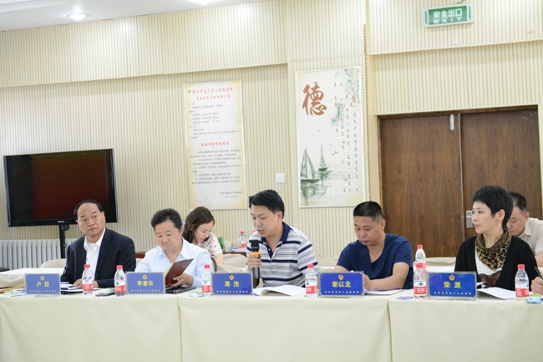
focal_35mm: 70
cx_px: 272
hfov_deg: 28.9
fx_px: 1056
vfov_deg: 19.4
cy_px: 181
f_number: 4
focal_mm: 70
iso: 800
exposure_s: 1/60
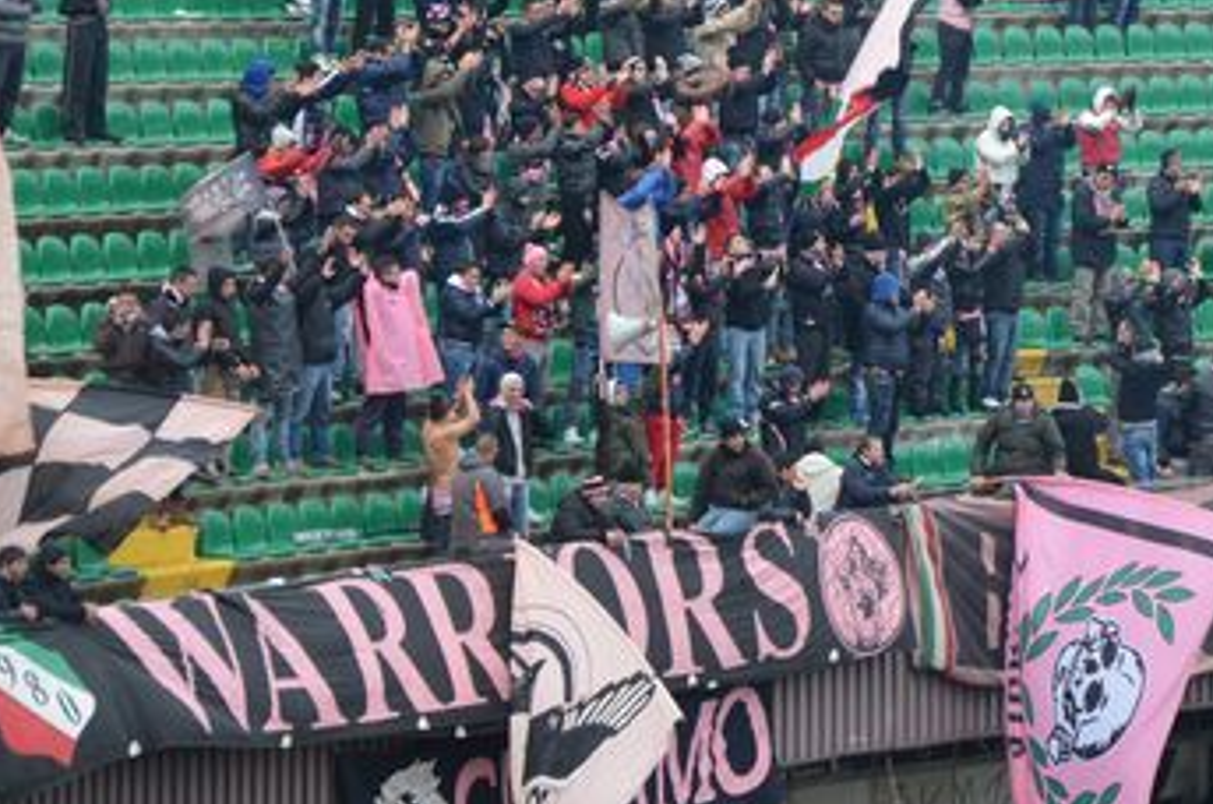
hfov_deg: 7.9
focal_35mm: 261
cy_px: 294
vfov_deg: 5.2
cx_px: 832
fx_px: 8772
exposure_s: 1/125
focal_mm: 105
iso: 200
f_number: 5.6
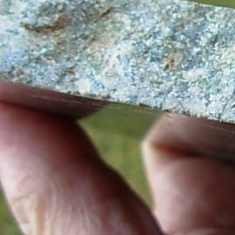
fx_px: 945
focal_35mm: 123
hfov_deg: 13.1
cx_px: 393
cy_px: 144
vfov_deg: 14.2
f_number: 2.9
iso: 50
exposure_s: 1/111
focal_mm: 6.3
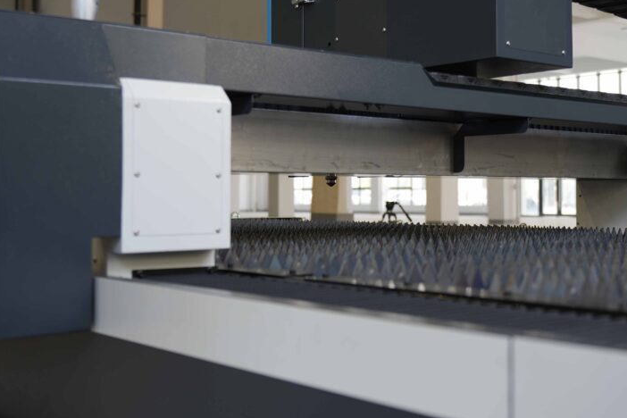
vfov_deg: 25.4
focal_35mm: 53
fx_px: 923
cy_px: 155
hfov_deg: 37.1
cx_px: 419
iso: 100
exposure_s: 1/60
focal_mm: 31
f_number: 2.8
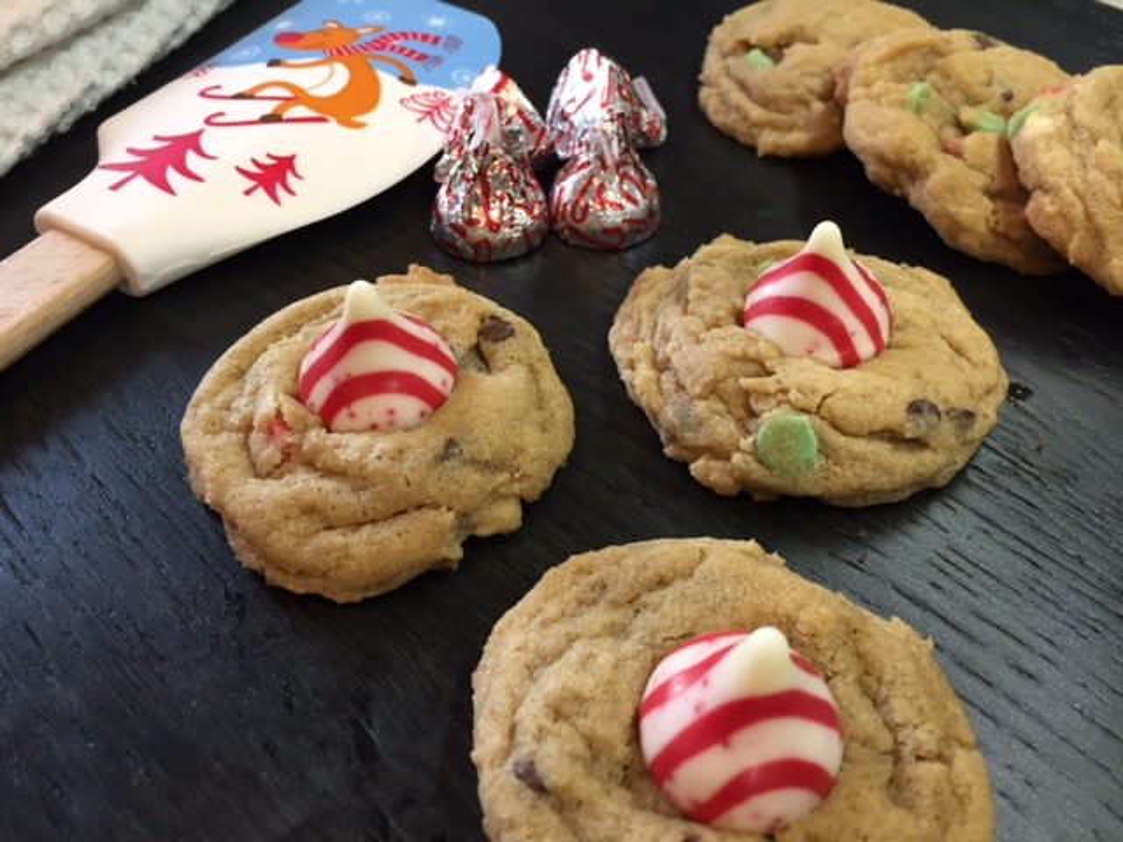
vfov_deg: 48.2
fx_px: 941
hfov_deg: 61.7
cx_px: 562
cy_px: 421
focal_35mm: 29
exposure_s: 1/30
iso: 80
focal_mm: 4.15
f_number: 2.2
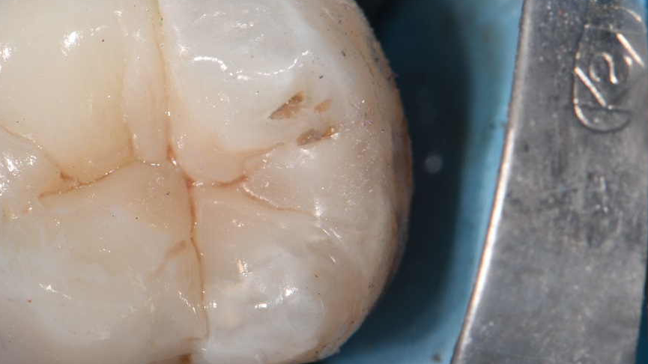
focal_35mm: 257
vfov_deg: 4.7
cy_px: 122
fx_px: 4415
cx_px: 155
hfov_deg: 8.4
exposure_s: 1/200
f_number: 32
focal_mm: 105
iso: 200
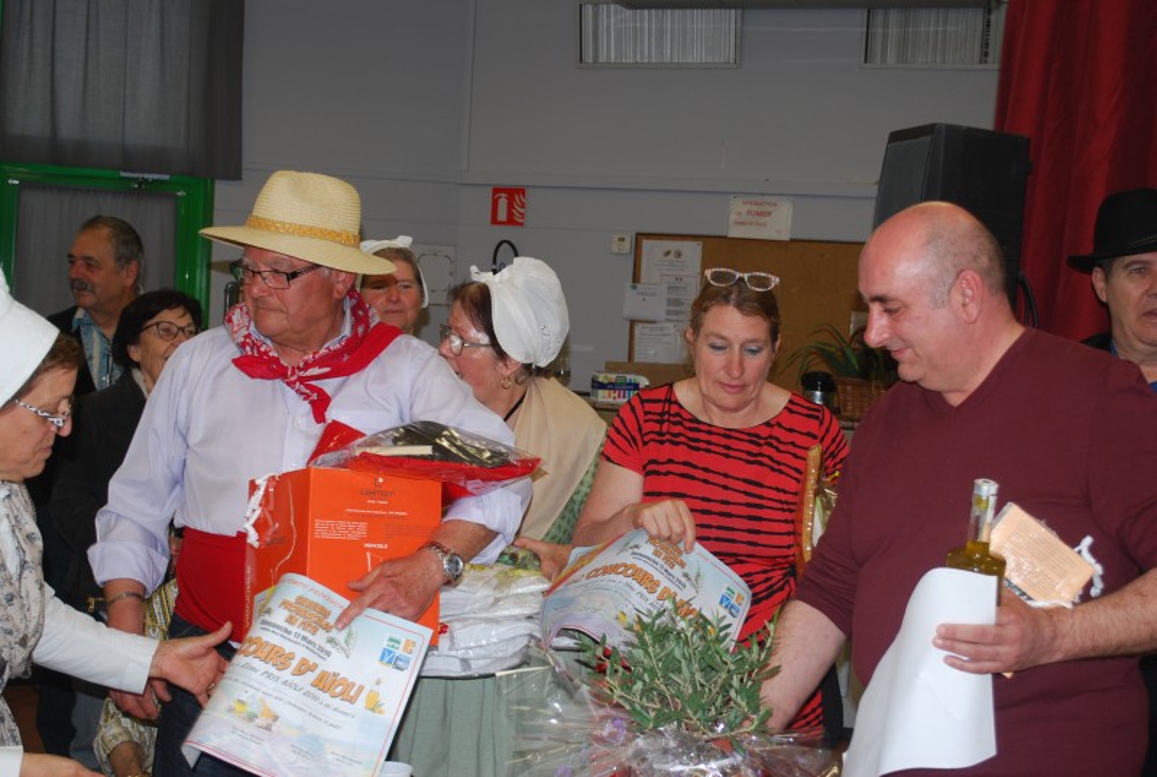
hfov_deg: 38.8
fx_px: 1642
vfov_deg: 26.6
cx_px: 578
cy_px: 388
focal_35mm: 51
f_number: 5
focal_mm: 34
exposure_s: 1/60
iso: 200
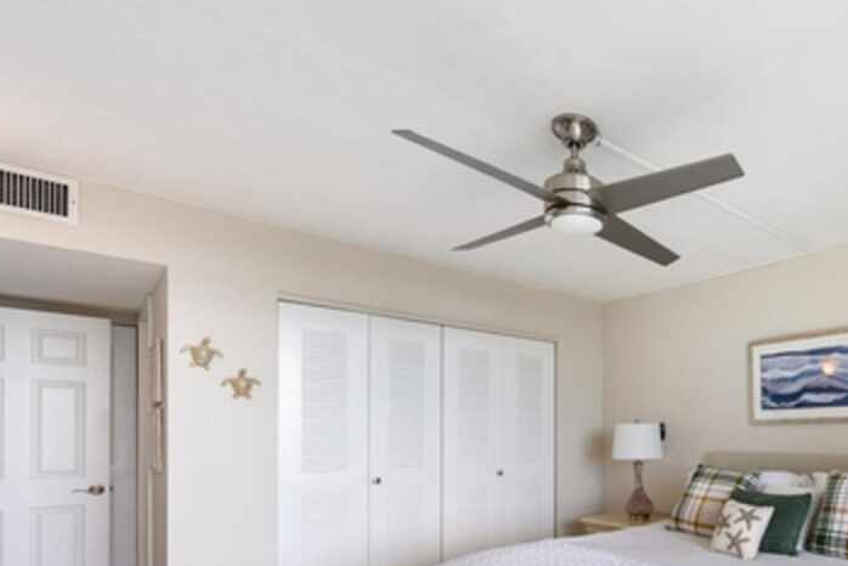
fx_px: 518
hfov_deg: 70.0
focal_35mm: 22
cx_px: 690
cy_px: 440
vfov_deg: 54.0
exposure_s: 1/4
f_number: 9
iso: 200
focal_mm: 12
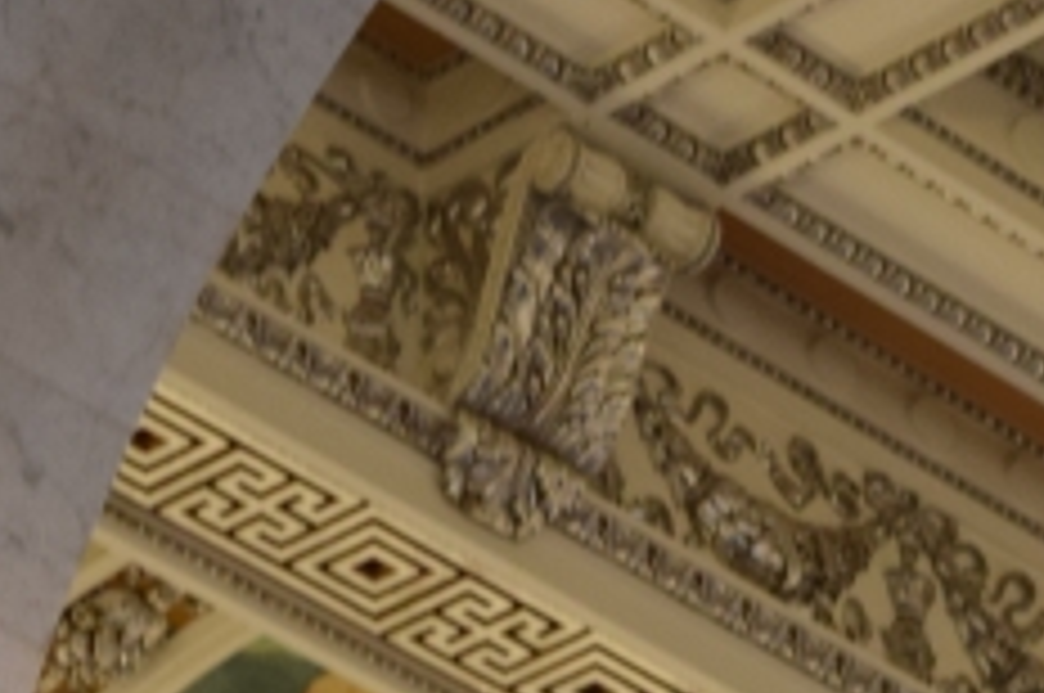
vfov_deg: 3.7
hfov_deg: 5.6
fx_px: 10547
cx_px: 1516
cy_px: 1323
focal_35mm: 364
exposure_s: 1/60
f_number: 5.6
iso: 800
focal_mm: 55
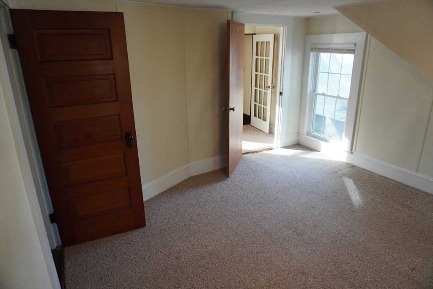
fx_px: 289
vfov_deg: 53.1
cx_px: 216
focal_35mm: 24
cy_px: 144
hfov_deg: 73.7
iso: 1250
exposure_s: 1/160
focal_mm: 16
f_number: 4
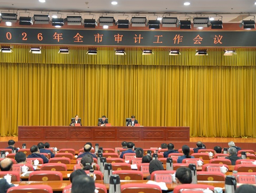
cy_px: 102
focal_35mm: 55
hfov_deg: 34.9
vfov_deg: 26.6
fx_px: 407
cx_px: 111
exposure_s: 1/30
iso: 900
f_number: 4
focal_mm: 48
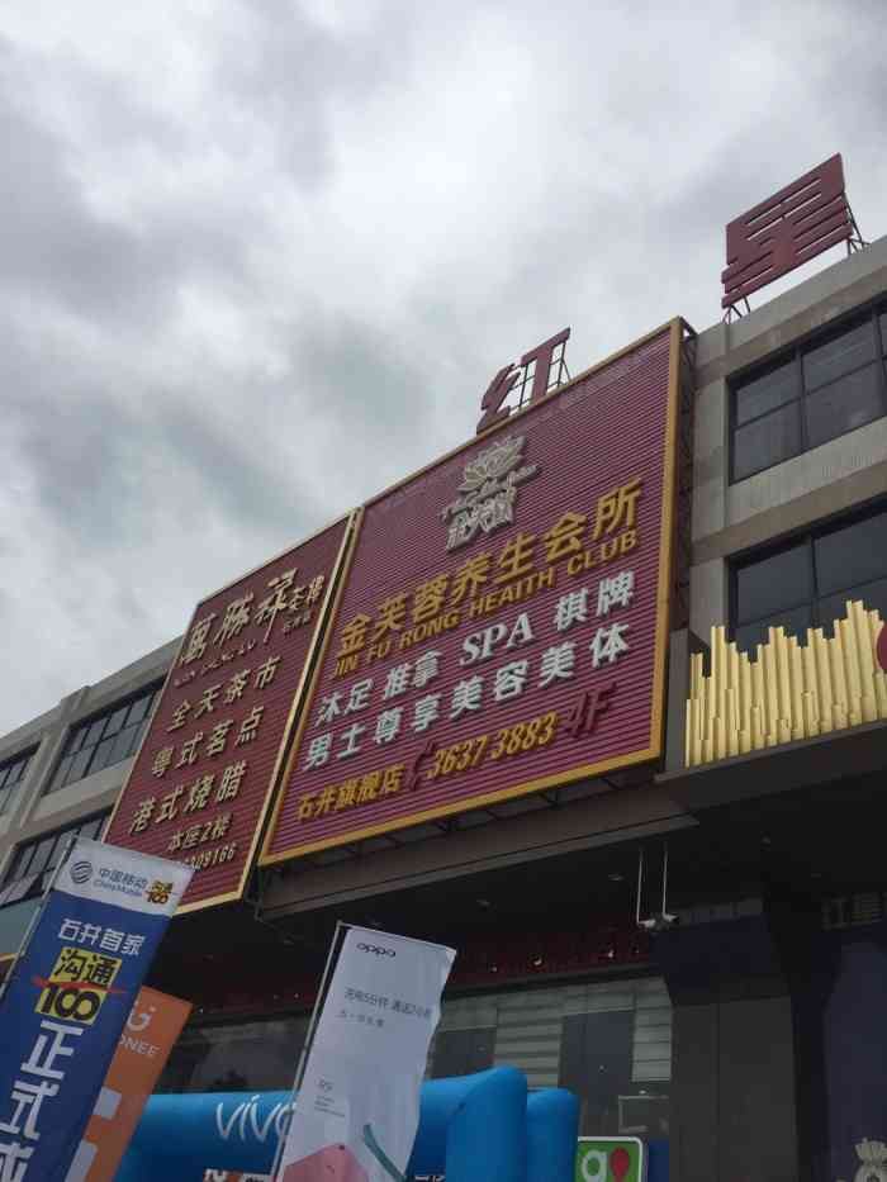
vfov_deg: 61.7
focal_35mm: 29
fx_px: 991
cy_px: 591
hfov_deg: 48.2
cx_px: 444
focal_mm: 4.15
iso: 32
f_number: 2.2
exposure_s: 1/2639
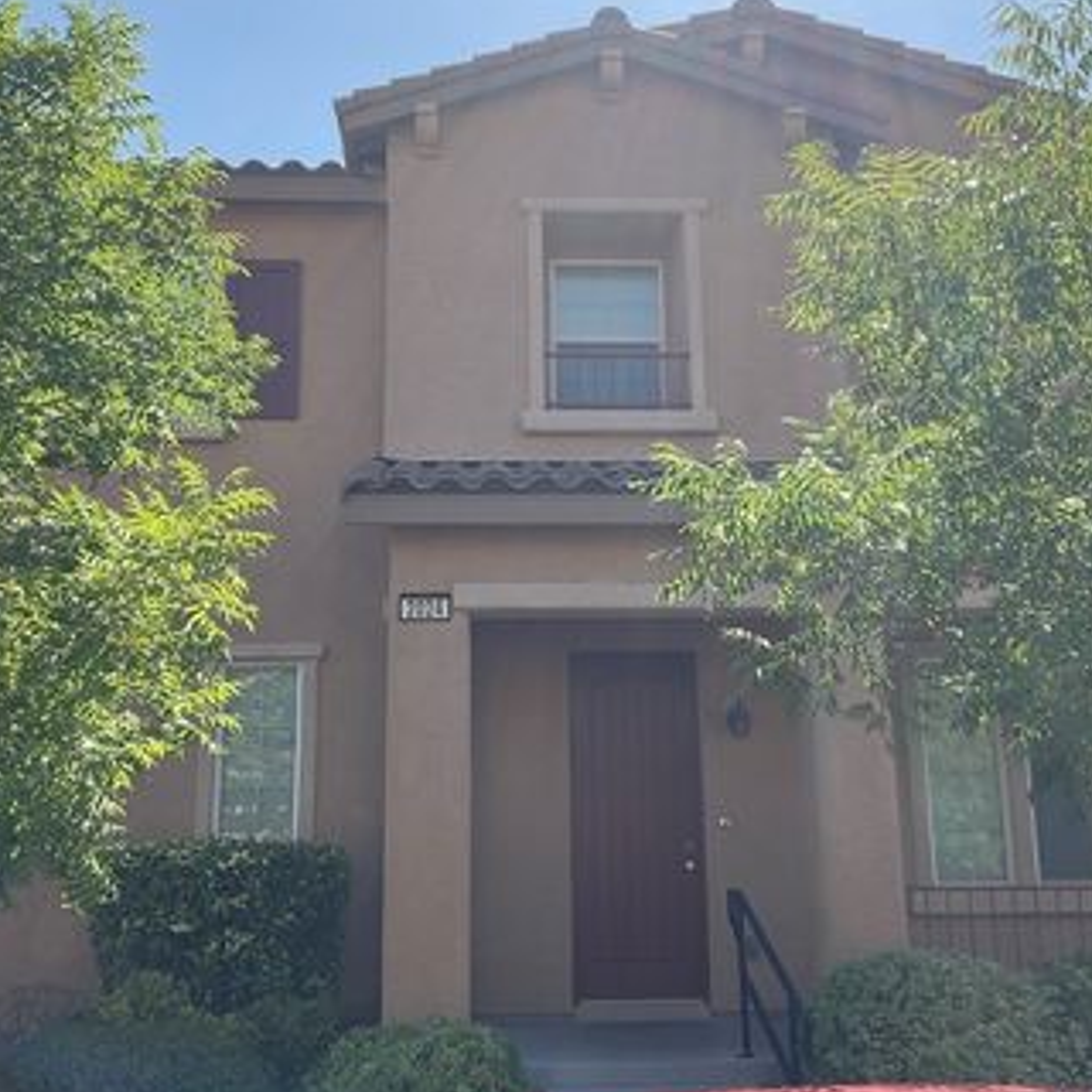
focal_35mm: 40
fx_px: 1428
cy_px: 510
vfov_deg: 41.8
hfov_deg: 41.9
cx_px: 543
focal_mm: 3
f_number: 1.8
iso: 25
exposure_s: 1/1221
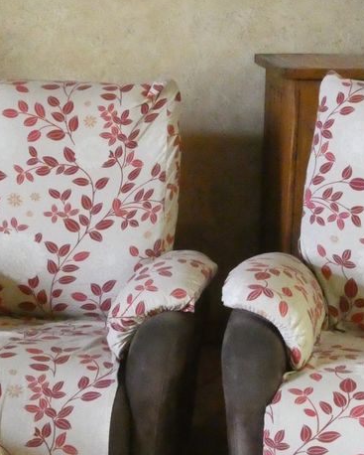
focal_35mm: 66
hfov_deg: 23.1
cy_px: 319
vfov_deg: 28.4
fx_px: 888
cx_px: 222
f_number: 6.3
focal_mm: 5.5
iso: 2500
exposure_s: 1/5
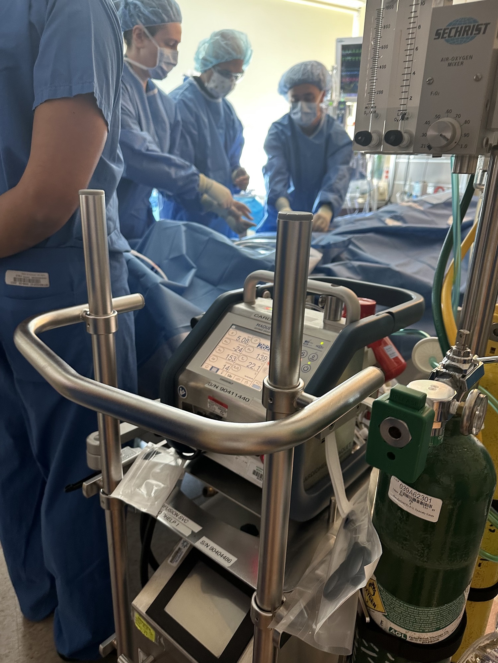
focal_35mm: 24
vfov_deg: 71.6
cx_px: 249
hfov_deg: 56.8
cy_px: 332
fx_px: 460
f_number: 1.78
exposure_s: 1/81
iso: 250
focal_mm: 6.86
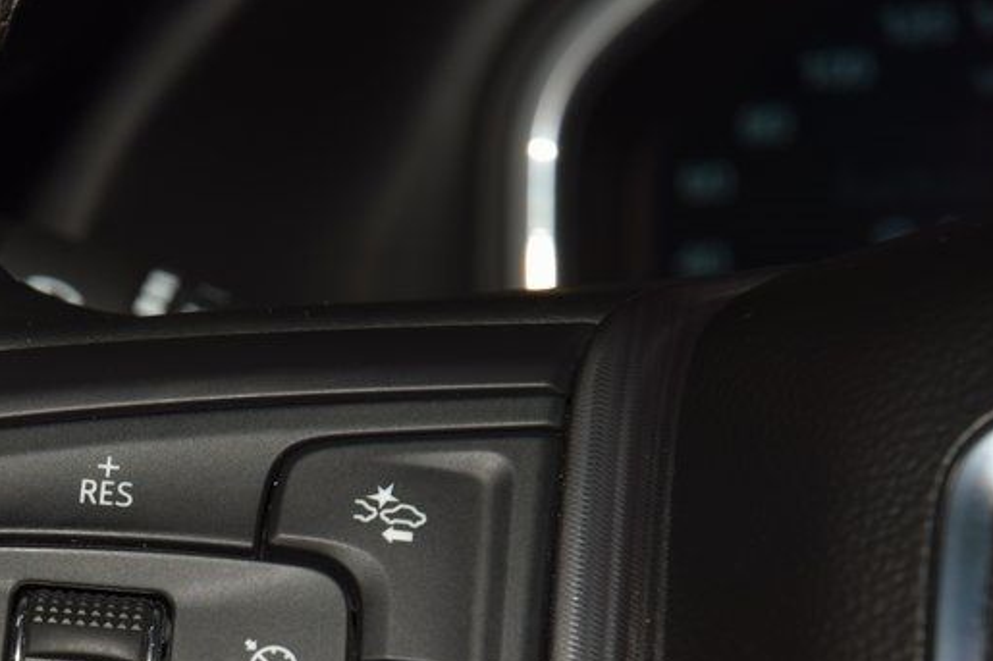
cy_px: 650
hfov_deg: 11.0
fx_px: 5101
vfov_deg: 7.4
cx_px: 87
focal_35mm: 185
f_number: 8
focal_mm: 62
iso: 100
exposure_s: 1/125
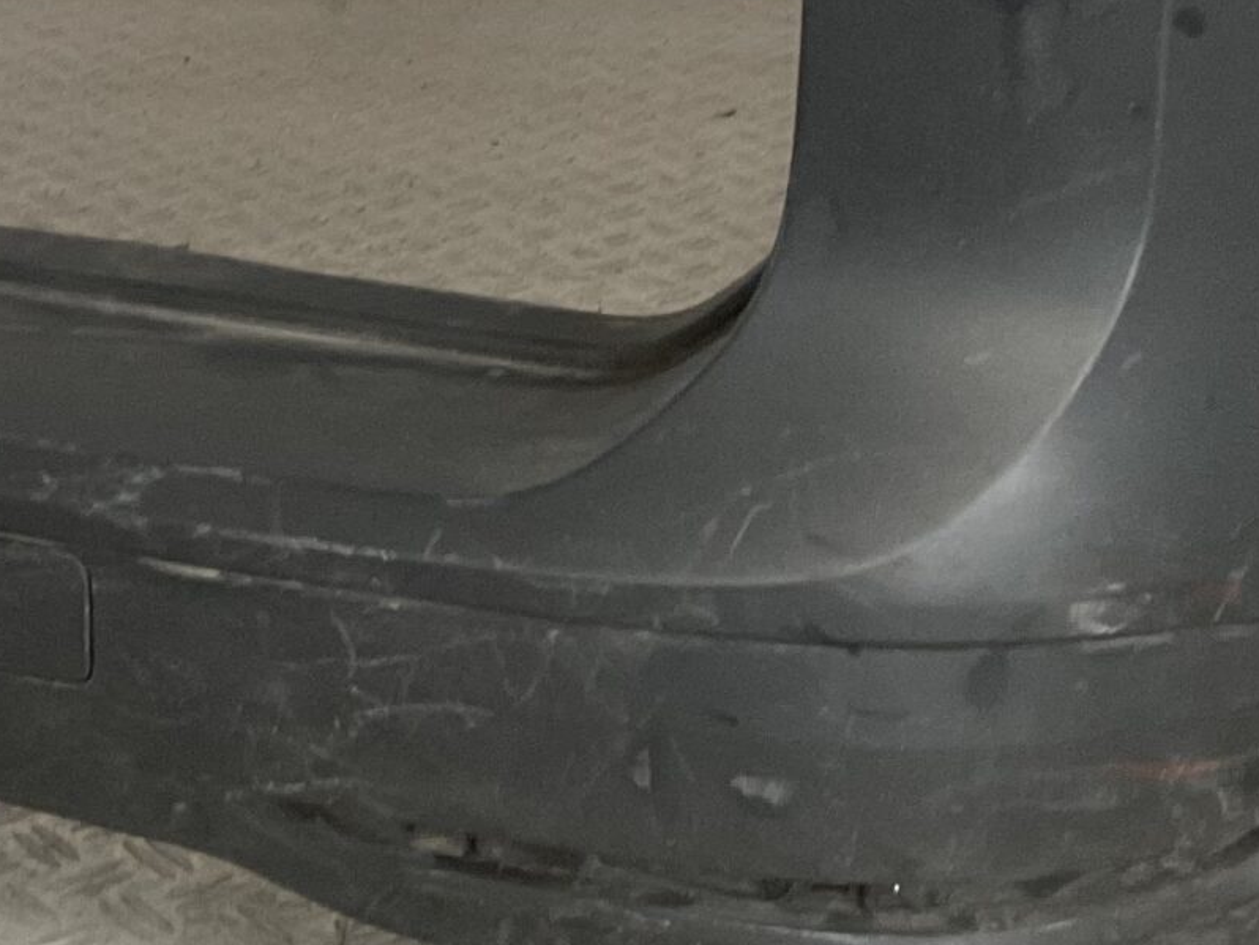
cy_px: 263
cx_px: 30
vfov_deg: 15.8
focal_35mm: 93
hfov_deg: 20.5
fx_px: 3383
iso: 160
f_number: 1.8
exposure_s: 1/50
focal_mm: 3
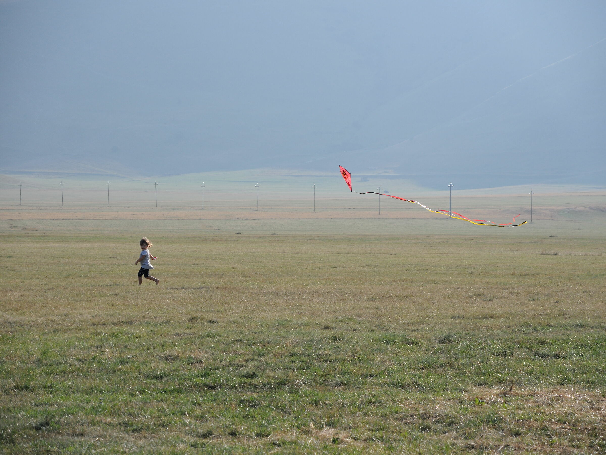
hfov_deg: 14.6
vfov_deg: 11.0
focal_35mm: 135
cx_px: 303
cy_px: 228
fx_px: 2363
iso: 80
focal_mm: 28.4
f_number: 3.5
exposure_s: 1/250
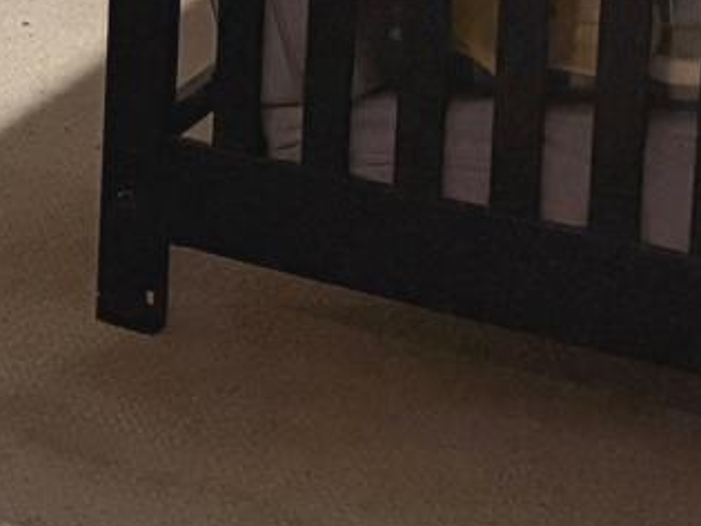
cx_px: -1289
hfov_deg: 10.0
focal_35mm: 156
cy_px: -620
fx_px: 3158
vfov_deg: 8.8
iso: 800
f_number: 1.78
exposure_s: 1/40
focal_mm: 6.76
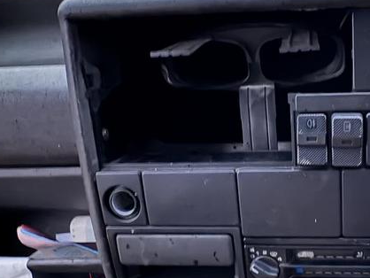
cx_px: 314
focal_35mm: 30
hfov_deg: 54.3
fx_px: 321
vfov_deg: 46.8
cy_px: 133
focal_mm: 2.22
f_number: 2.2
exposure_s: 1/8
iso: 1600
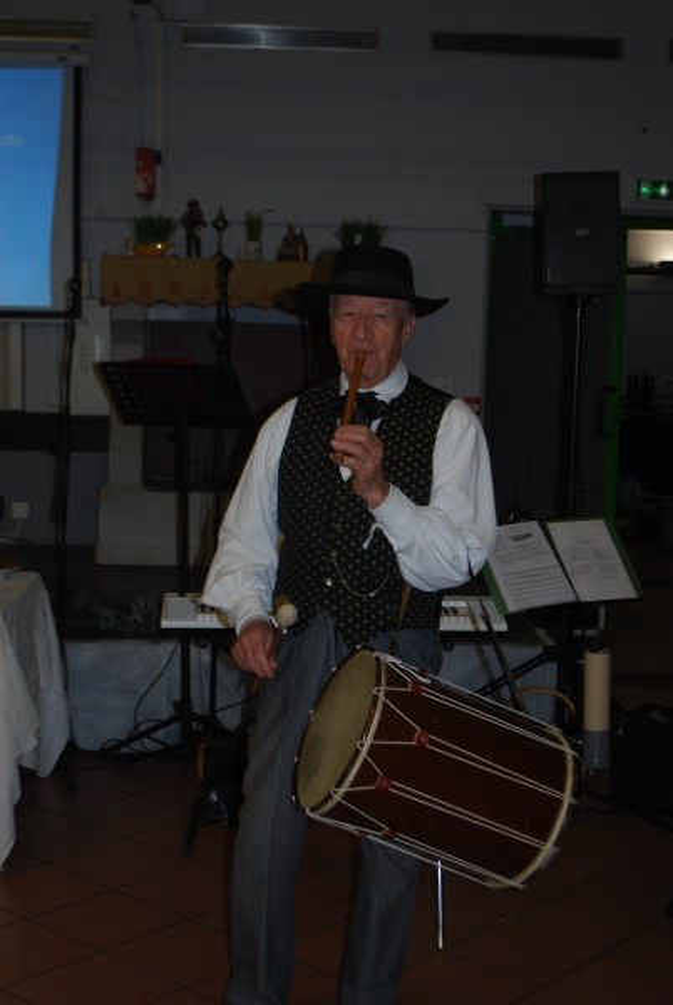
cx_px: 336
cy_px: 502
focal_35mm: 52
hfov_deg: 25.8
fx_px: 1467
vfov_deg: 37.8
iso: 200
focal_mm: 35
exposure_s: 1/60
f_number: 5.3
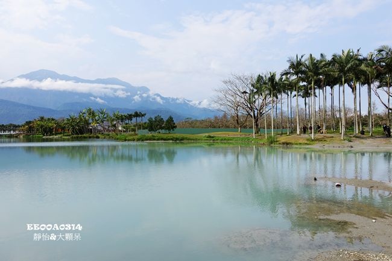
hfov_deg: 73.8
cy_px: 130
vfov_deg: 53.1
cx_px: 196
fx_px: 261
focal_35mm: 24
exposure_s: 1/640
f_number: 5.6
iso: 125
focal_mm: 8.8
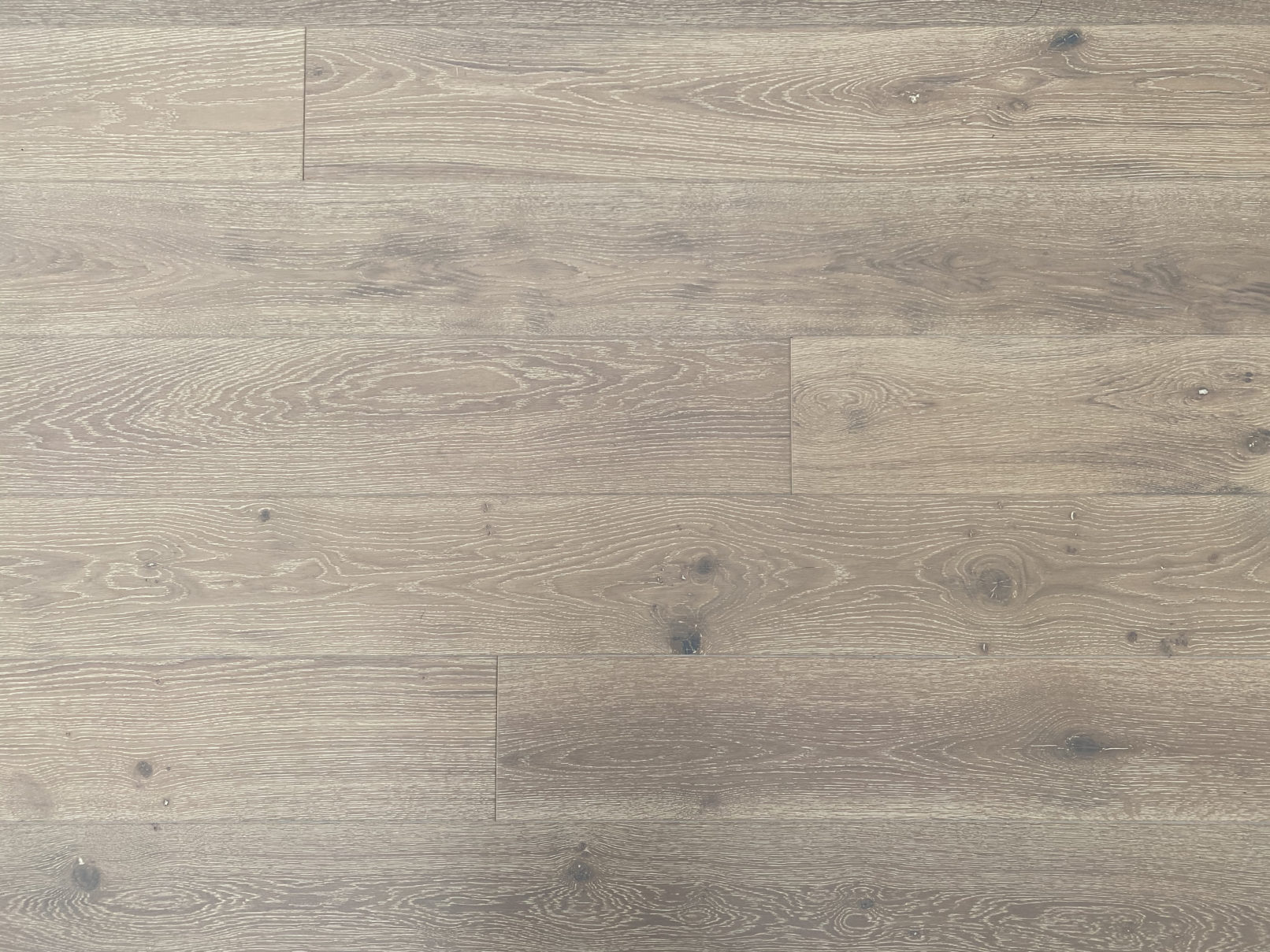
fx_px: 954
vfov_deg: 53.1
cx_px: 635
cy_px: 476
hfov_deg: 67.3
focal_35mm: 26
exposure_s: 1/1332
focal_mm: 4.25
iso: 32
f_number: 1.8
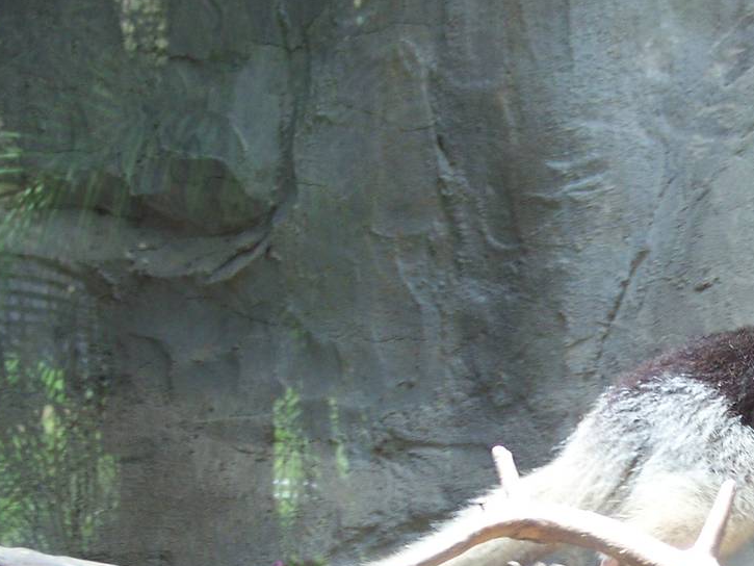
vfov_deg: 6.3
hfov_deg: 8.4
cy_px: 501
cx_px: 720
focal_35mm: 234
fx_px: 5098
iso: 80
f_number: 3.2
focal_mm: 17.6
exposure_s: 1/40
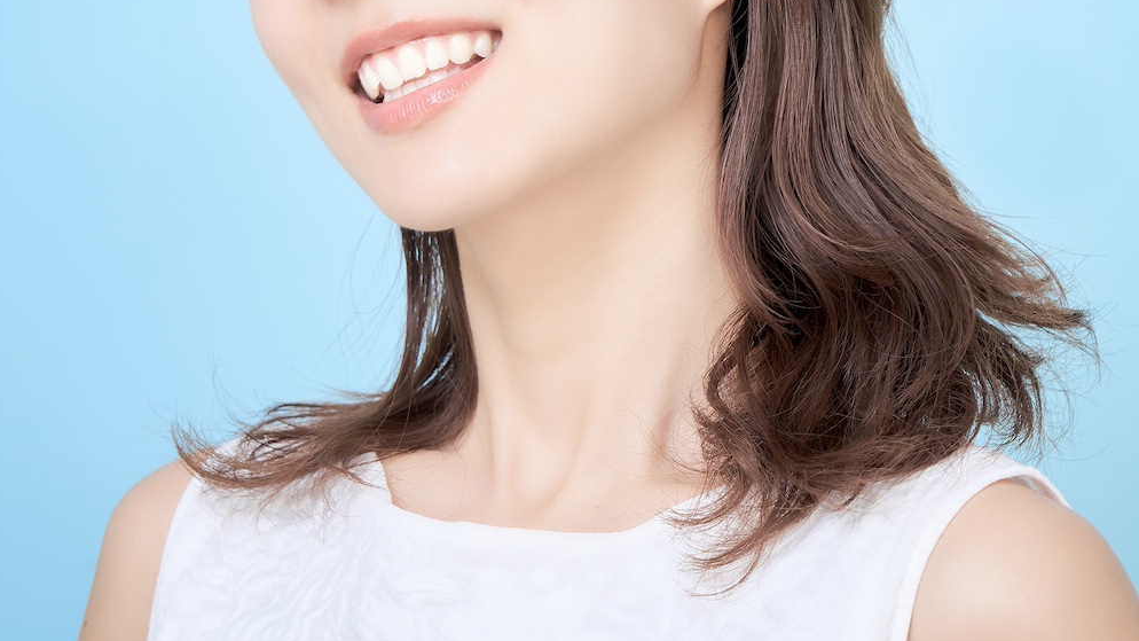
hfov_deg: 22.0
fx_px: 2929
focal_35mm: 97
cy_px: 312
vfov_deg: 12.5
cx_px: 567
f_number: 8
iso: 125
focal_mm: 92
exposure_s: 1/160
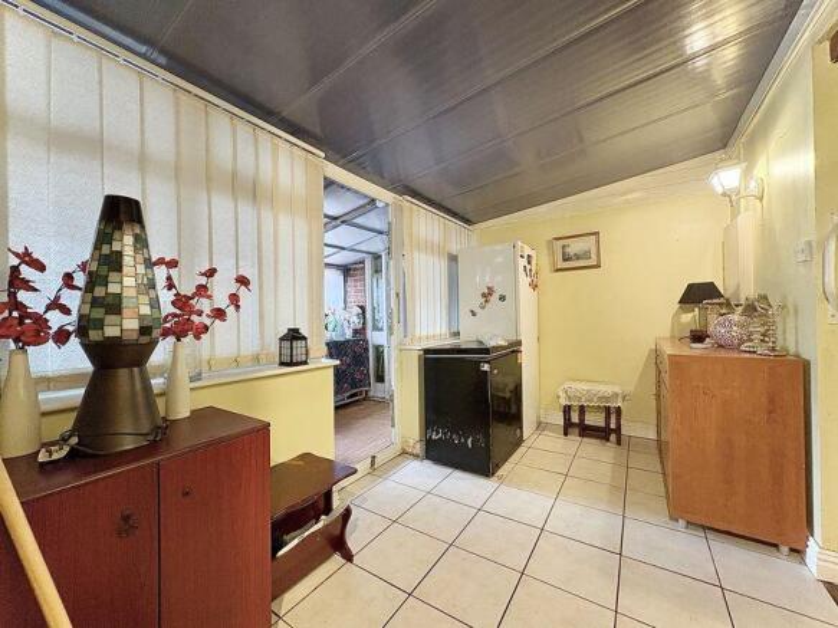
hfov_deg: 102.1
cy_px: 314
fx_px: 339
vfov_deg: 85.7
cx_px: 419
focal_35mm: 14
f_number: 2.2
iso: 400
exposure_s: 1/50
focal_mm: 2.22
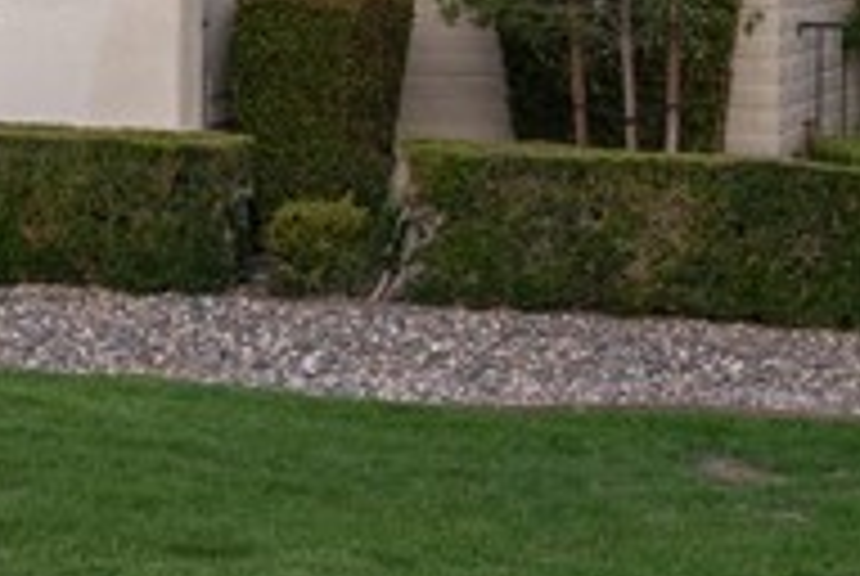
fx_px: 2799
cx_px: 95
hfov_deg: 17.2
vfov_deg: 11.4
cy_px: -196
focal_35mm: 117
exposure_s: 1/5
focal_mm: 35
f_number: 8
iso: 1000
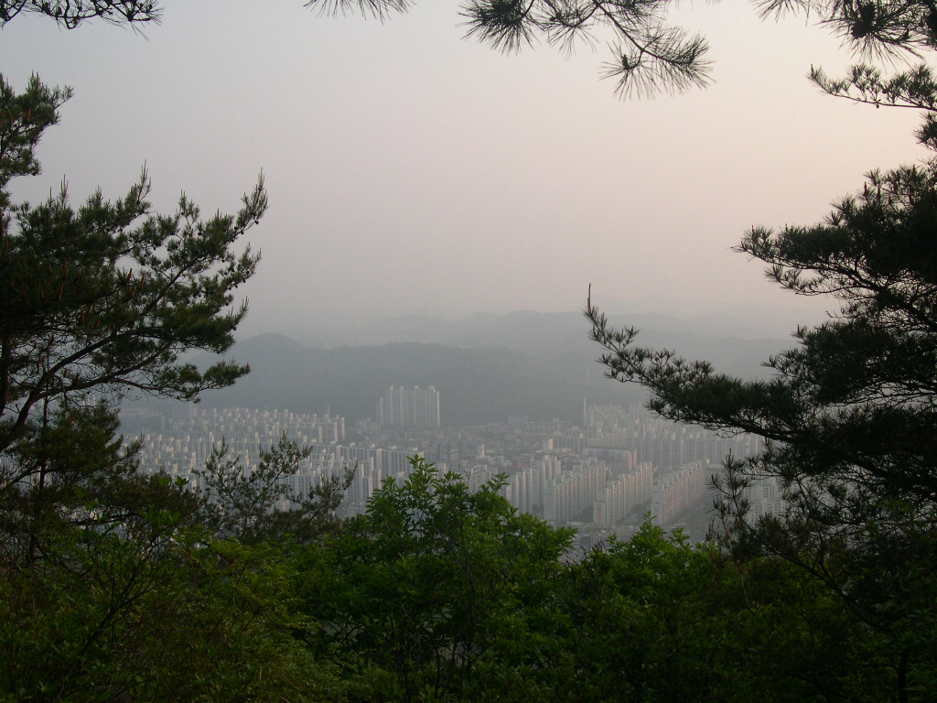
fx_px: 1029
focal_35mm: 38
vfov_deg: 37.7
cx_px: 468
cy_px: 352
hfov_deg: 49.0
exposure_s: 1/95.6
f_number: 7.6
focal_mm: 8
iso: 100
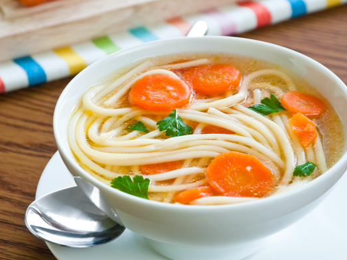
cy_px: 131
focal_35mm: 141
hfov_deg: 14.0
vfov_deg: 10.5
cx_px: 173
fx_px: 1409
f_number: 9
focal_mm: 85
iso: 100
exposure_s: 1/1.67
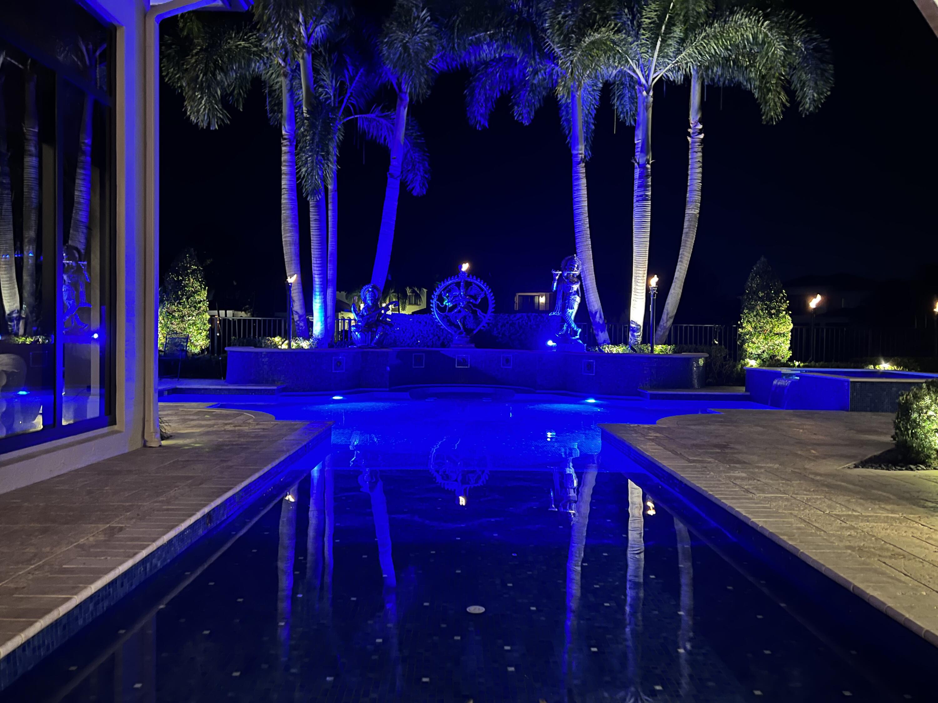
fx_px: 705
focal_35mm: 26
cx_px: 469
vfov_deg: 53.1
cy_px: 352
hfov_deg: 67.3
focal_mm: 5.7
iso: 800
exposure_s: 1/9
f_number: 1.5
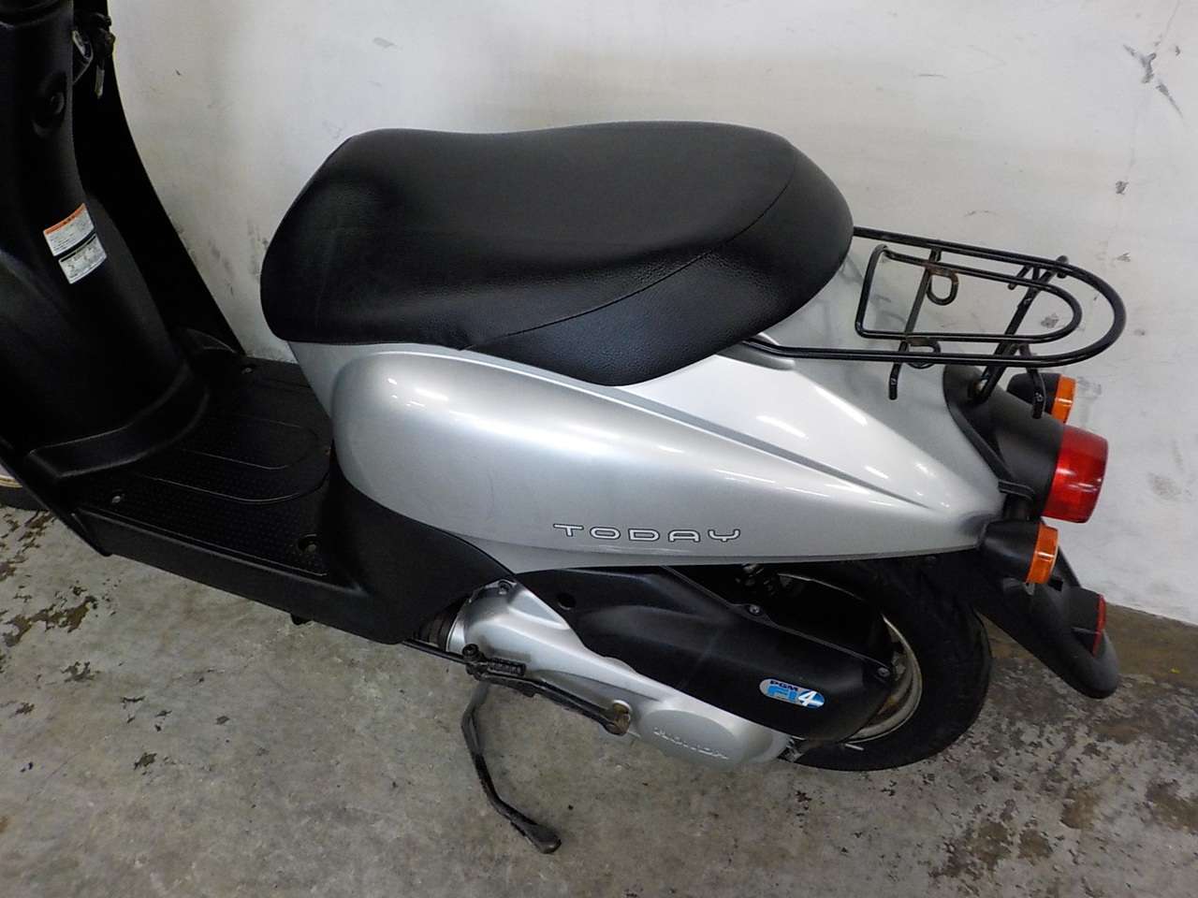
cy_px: 449
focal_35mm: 30
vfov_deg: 46.8
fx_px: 1038
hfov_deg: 60.0
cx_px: 599
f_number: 3.3
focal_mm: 4.1
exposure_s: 1/30
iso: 360
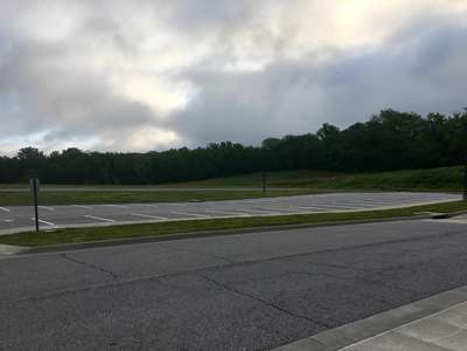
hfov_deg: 61.7
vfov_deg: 48.2
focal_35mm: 29
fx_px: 391
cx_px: 234
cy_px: 176
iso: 25
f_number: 2.2
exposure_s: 1/1326
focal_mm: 4.15
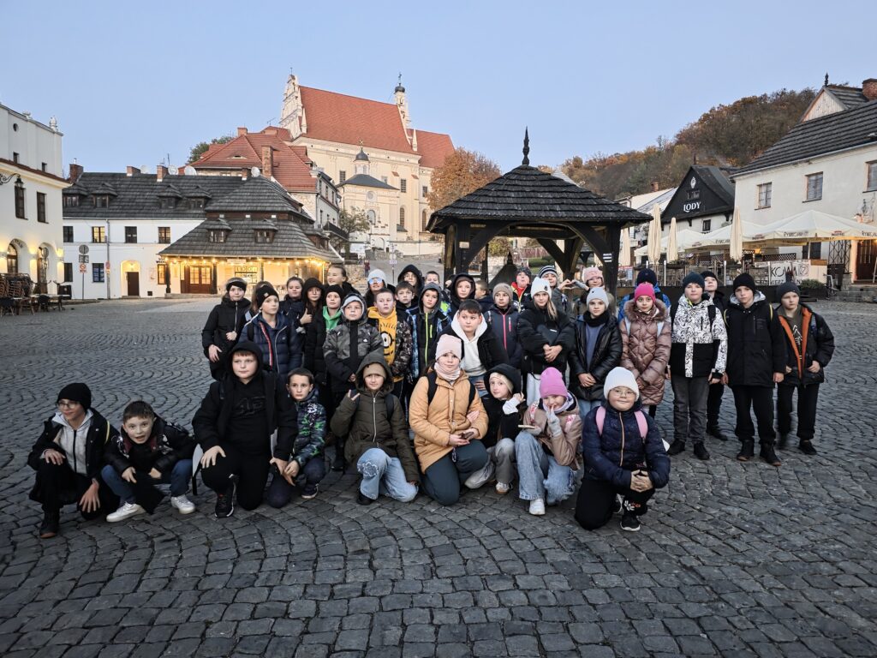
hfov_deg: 73.9
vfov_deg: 58.9
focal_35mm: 23
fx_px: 583
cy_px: 329
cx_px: 438
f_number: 1.7
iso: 800
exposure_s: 1/20
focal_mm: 6.3
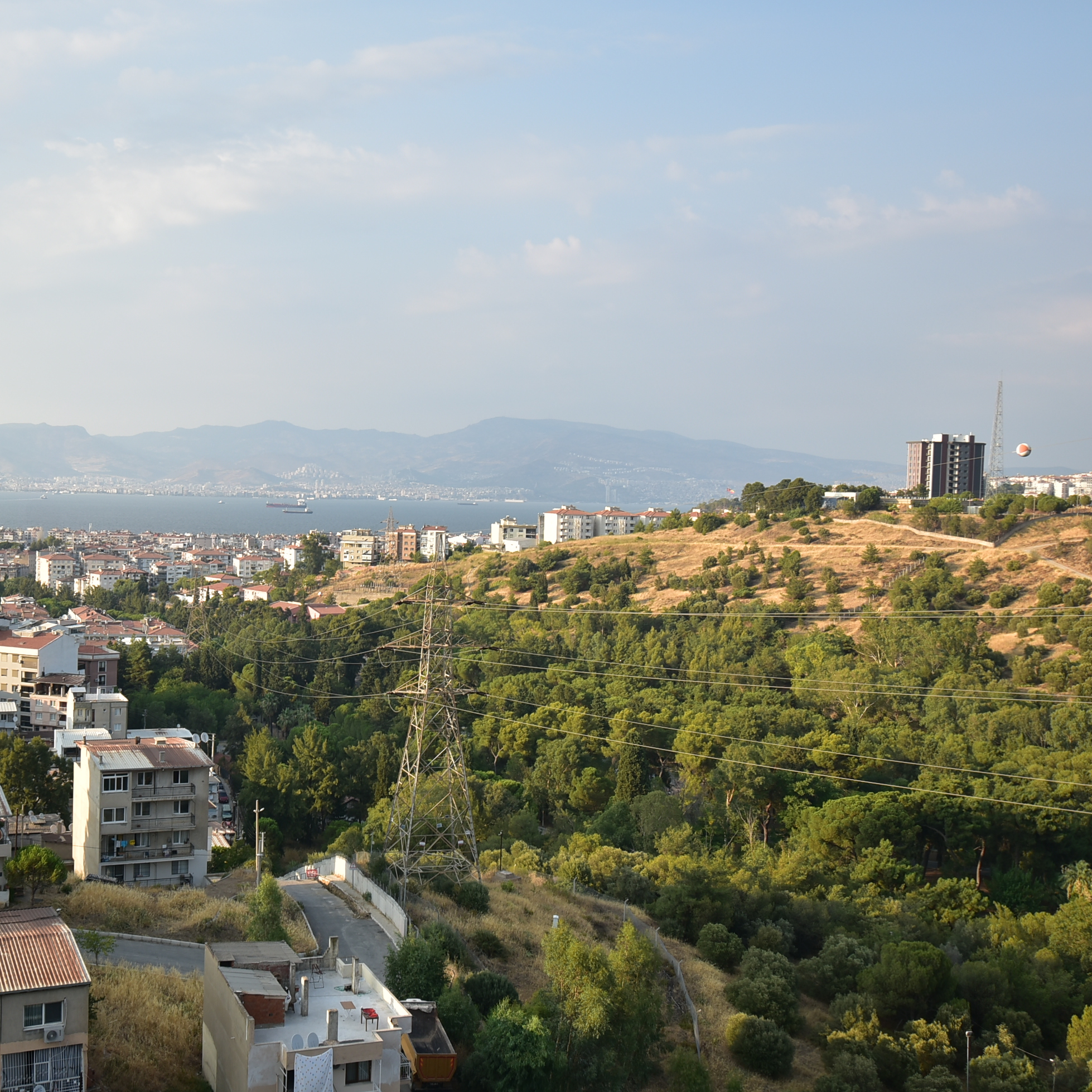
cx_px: 352
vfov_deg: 42.8
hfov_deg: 42.2
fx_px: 1392
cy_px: 550
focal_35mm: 39
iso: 100
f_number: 6.3
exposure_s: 1/160
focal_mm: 20
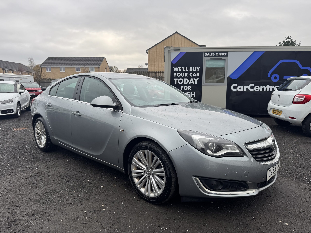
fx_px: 216
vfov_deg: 56.8
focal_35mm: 24
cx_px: 156
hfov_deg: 71.6
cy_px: 116
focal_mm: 6.76
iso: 80
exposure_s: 1/383
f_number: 1.78
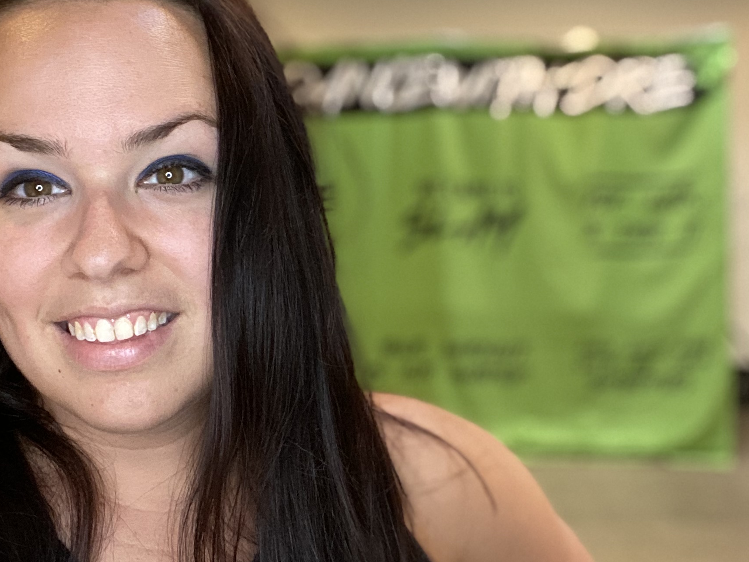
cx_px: 383
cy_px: 245
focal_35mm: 54
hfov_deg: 35.5
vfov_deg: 27.0
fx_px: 1168
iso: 320
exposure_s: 1/40
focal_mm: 2.71
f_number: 2.2
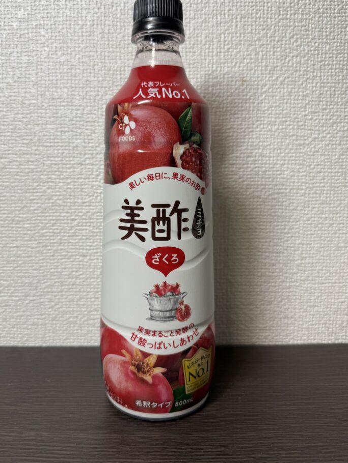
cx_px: 154
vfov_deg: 65.2
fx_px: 362
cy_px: 212
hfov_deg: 51.3
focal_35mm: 27
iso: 64
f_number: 1.78
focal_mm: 6.76
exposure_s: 1/125
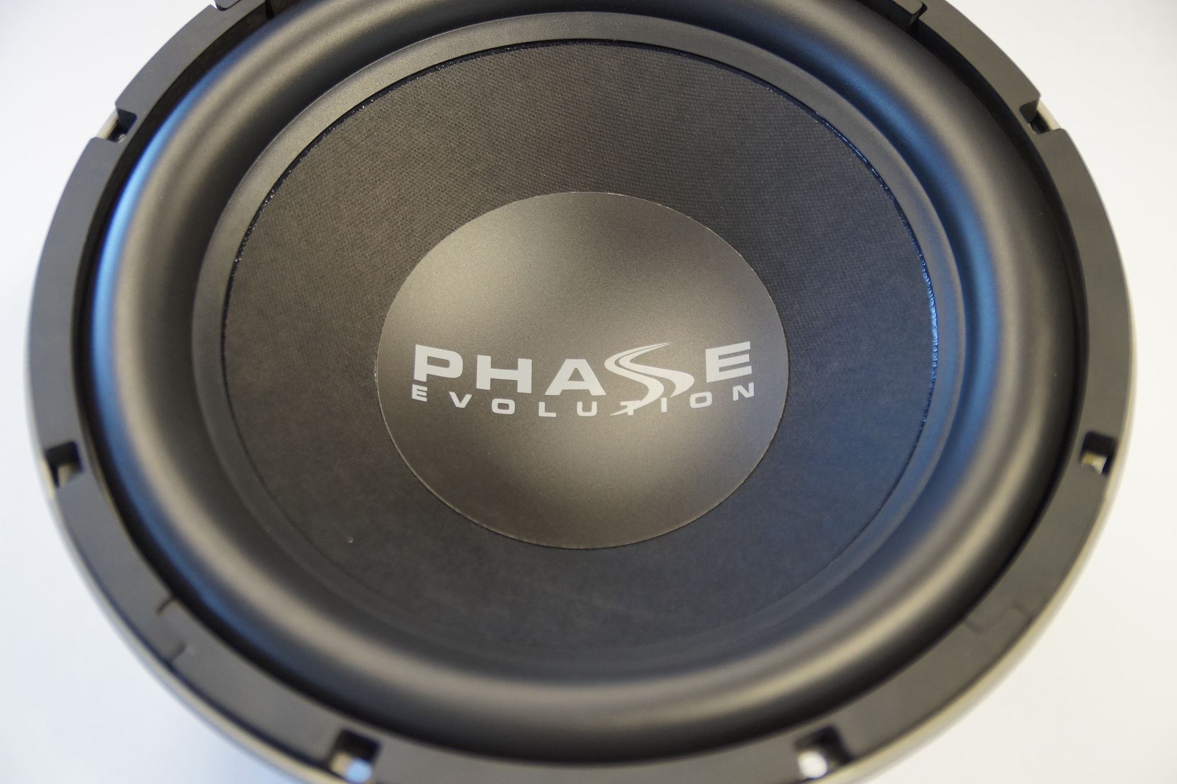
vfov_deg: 25.7
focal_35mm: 52
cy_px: 392
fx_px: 1716
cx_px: 588
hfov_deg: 37.9
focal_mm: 35
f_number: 2.8
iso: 400
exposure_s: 1/80
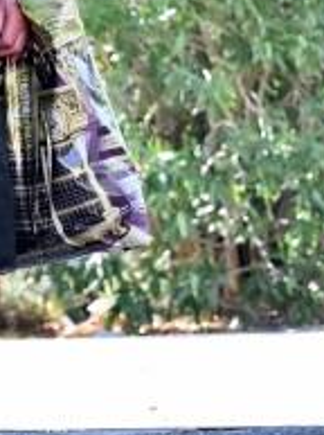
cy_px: 47
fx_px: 6974
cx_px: -292
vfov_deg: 3.6
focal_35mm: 557
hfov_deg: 2.6
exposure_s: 1/200
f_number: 4
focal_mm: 73
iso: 125
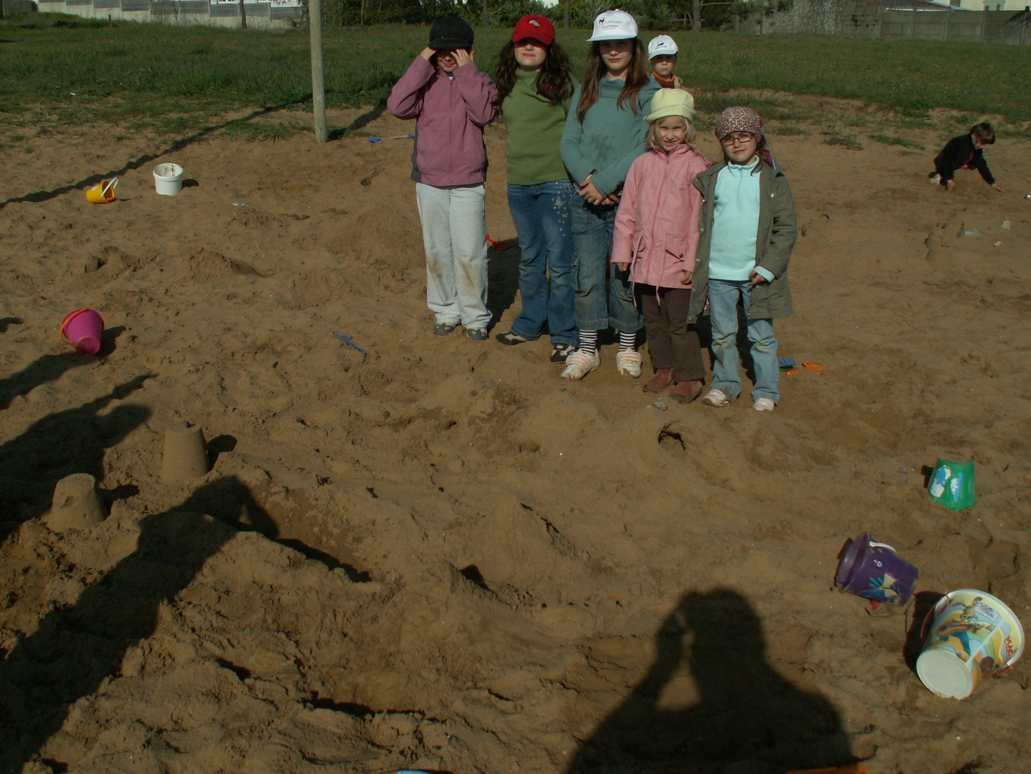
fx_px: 1042
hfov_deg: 52.6
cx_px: 516
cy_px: 387
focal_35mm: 35
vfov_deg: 40.7
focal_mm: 5.86
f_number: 5
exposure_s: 1/800
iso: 50
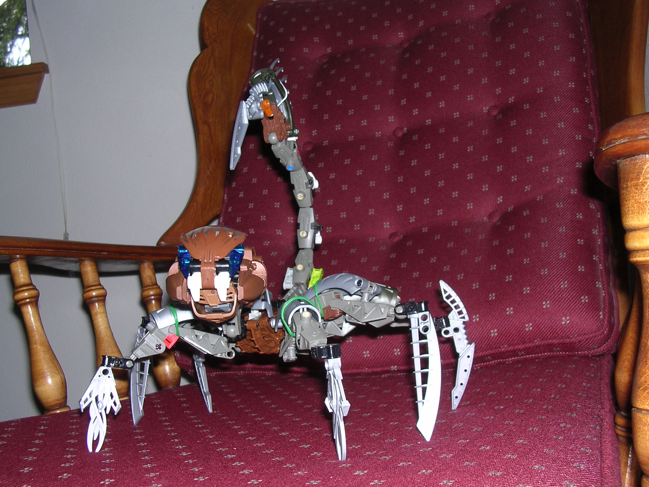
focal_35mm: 38
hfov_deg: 49.0
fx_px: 712
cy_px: 244
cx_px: 324
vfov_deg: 37.7
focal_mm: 5.8
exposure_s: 1/60.1
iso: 100
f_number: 2.8
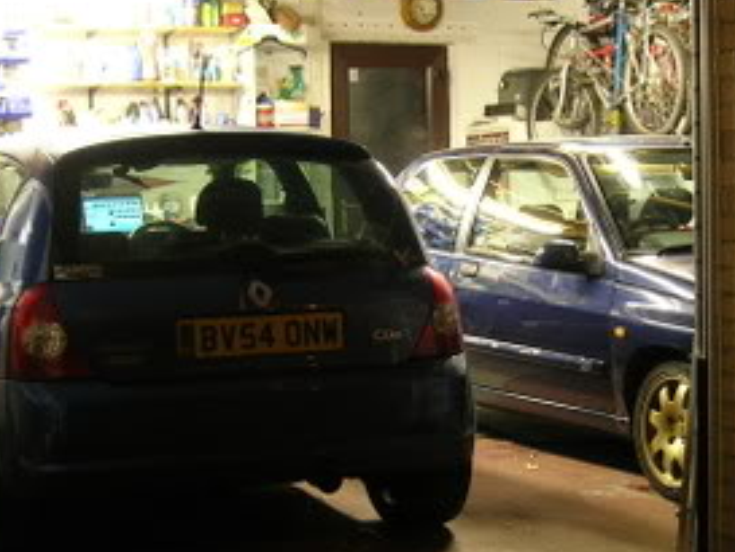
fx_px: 1891
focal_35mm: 89
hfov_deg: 21.9
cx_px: 520
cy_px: 390
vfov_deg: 16.6
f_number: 2.8
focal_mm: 7.8
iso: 80
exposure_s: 1/2.7
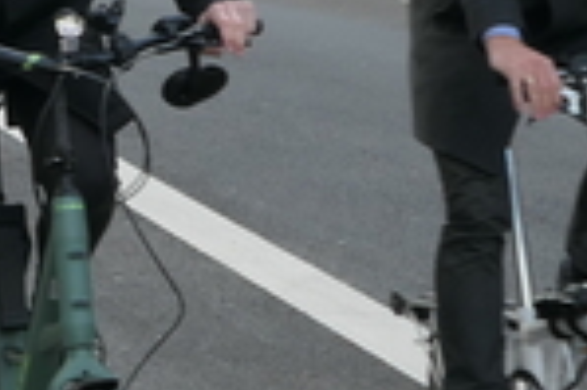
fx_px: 2687
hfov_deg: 12.4
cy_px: 73
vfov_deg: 8.3
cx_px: 150
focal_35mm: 165
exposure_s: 1/80
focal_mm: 8.8
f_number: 6.3
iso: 125
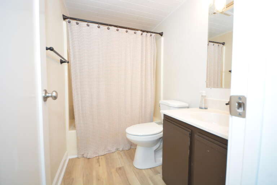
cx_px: 138
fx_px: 115
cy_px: 92
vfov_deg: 77.3
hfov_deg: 100.4
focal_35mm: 15
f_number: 4
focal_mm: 10
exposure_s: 1/30
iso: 800
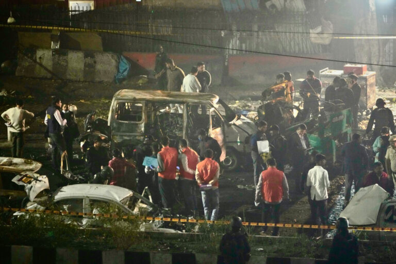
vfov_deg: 6.9
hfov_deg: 10.3
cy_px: 132
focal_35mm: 200
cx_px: 198
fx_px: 2200
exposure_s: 1/100
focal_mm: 200
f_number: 2.8
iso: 5000
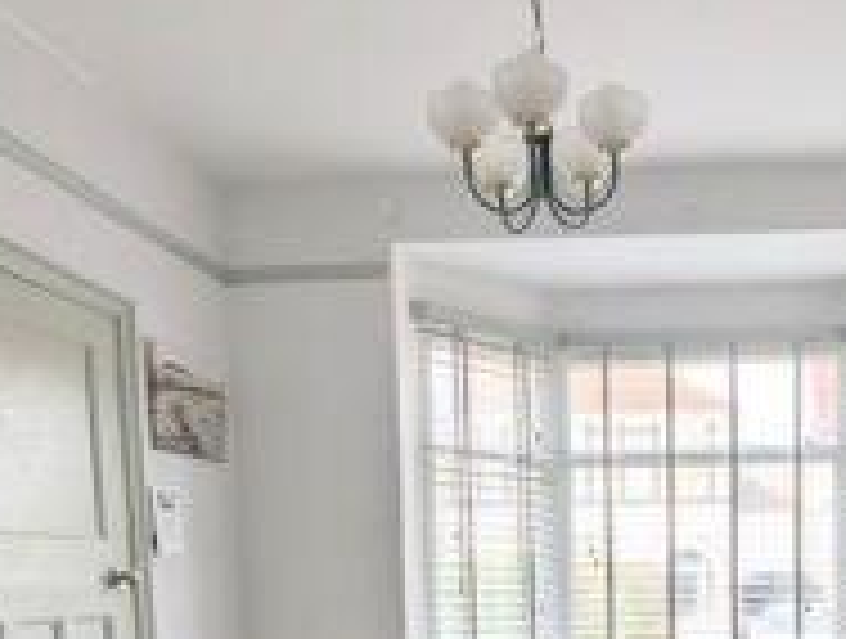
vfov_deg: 34.3
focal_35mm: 37
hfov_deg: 48.1
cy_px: 677
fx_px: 907
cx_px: 637
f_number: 1.7
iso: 54
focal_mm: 2.02
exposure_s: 1/208
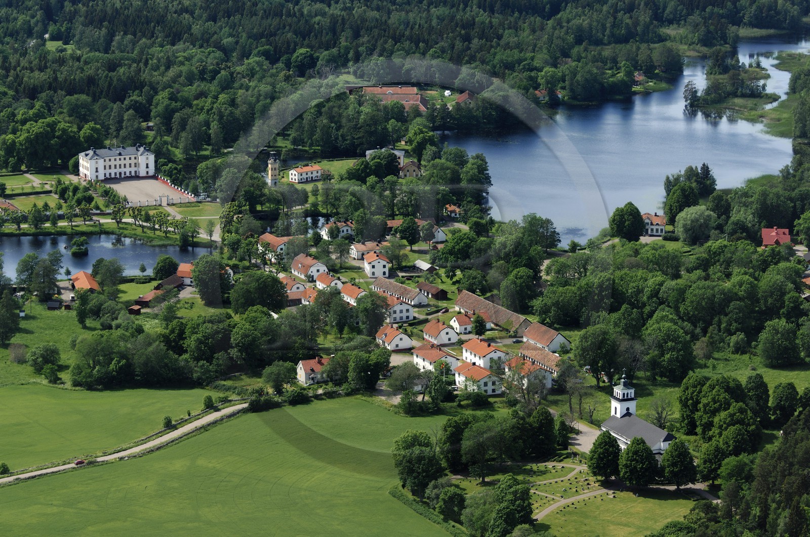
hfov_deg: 19.5
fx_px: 2358
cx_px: 405
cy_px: 268
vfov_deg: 13.0
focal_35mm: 105
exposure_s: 1/1000
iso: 100
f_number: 2.8
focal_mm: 70
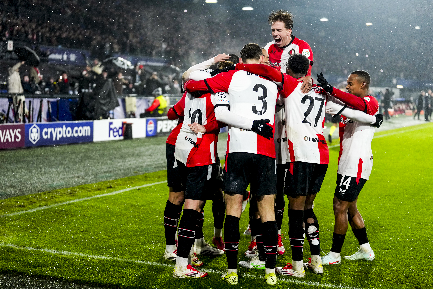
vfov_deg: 19.5
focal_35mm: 70
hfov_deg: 28.8
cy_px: 144
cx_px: 216
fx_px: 842
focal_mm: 70
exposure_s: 1/1600
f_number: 2.8
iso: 2500
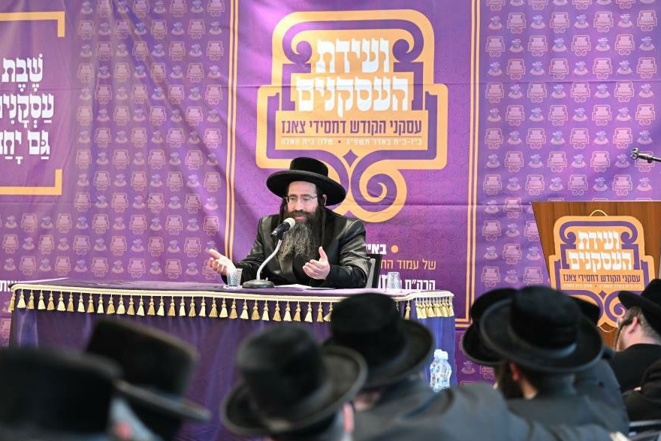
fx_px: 2350
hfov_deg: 16.0
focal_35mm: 128
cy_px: 240
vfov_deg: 10.7
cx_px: 303
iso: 1250
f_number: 3.2
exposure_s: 1/160
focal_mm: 110
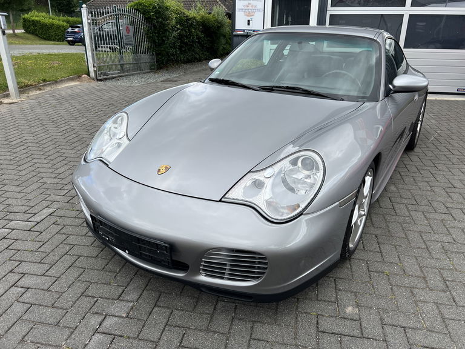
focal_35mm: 26
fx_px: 349
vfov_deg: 53.1
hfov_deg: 67.3
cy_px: 174
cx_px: 232
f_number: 1.5
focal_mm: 5.7
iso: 50
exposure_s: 1/1431
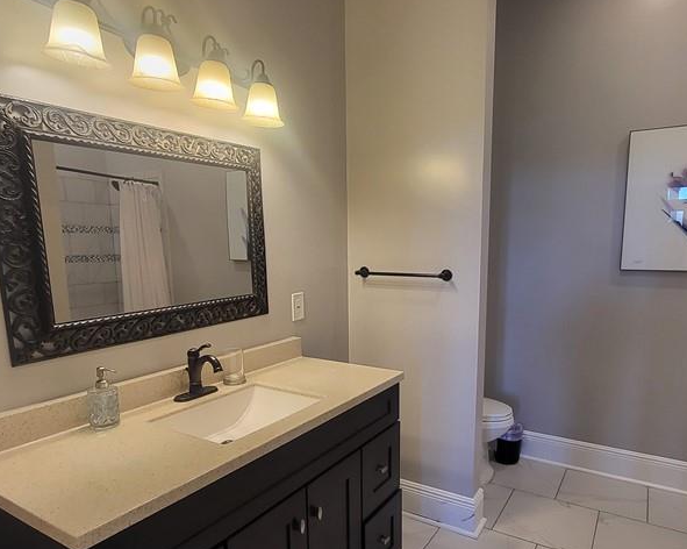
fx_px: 447
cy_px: 321
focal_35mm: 22
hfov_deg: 74.8
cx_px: 385
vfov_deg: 62.7
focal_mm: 1.74
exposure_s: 1/60
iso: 100
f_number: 2.2
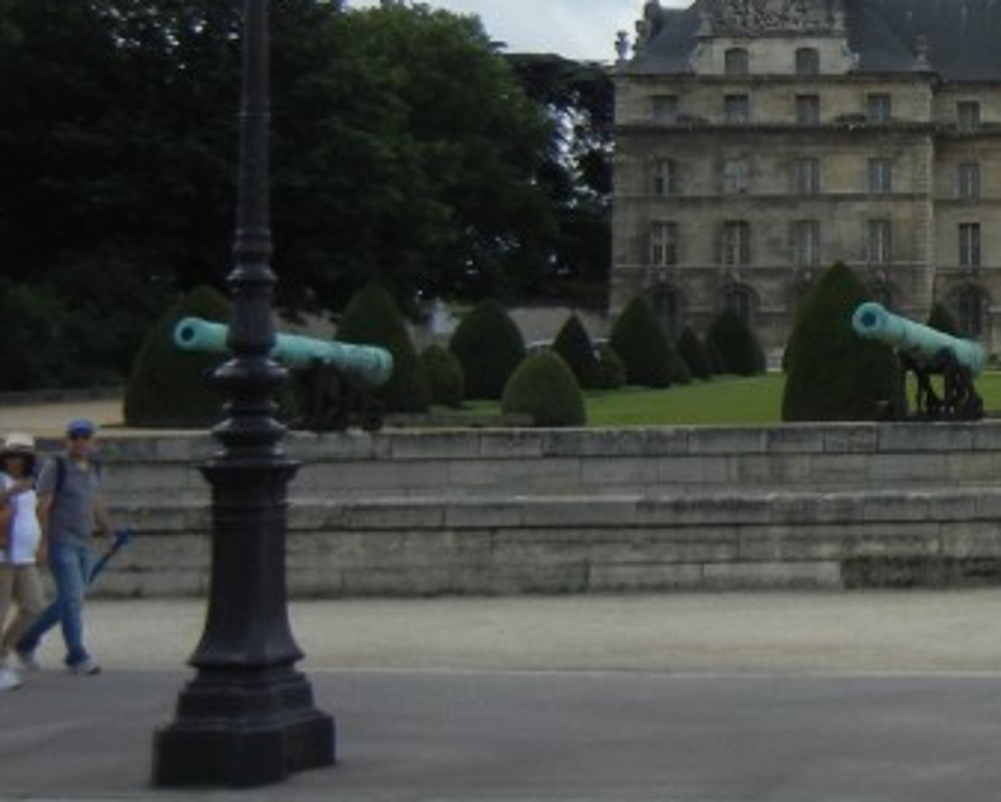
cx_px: 1458
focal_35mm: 89
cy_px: 131
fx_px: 2638
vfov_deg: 17.1
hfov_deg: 19.1
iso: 160
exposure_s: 1/404
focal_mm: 5.4
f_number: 7
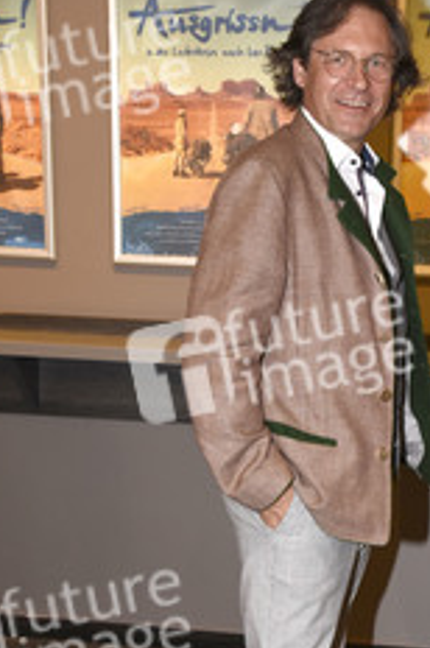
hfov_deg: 19.4
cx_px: 352
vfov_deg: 28.8
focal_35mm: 69
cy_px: 497
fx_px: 1240
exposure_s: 1/80
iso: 2500
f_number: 6.3
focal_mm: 40
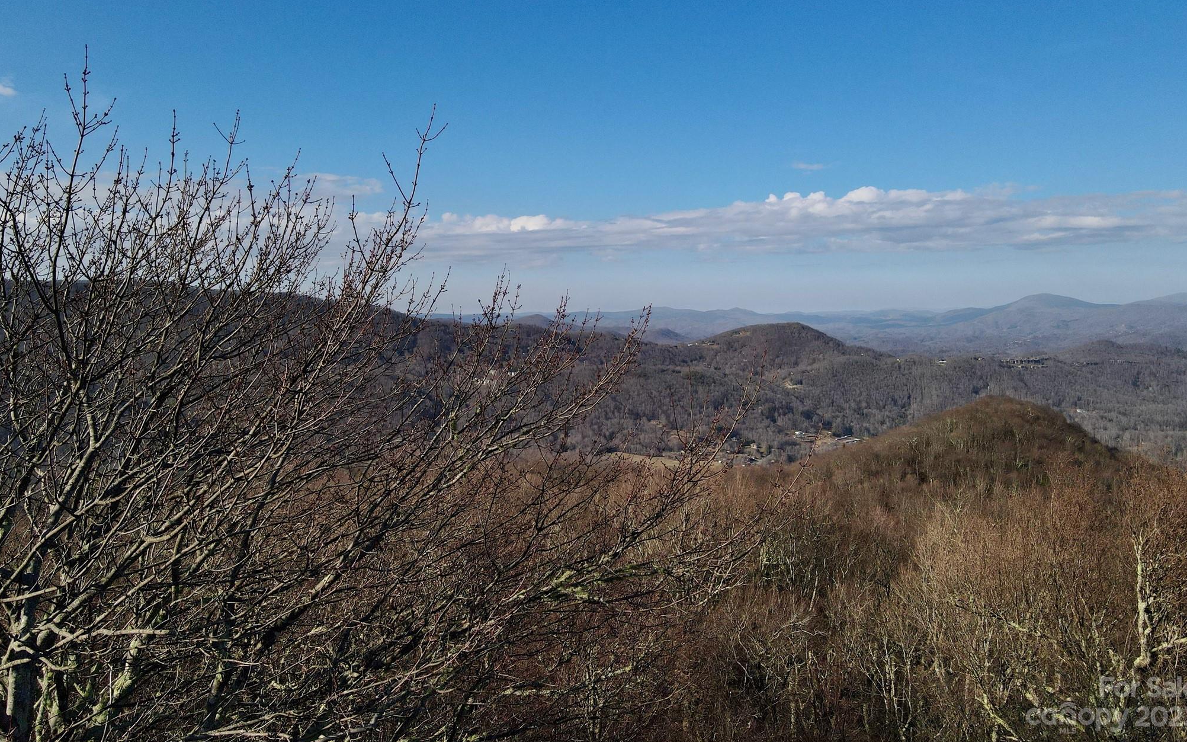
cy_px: 290
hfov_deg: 70.4
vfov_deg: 47.3
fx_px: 841
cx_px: 595
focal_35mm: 26
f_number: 2.8
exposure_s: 1/1500
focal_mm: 4.5
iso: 100
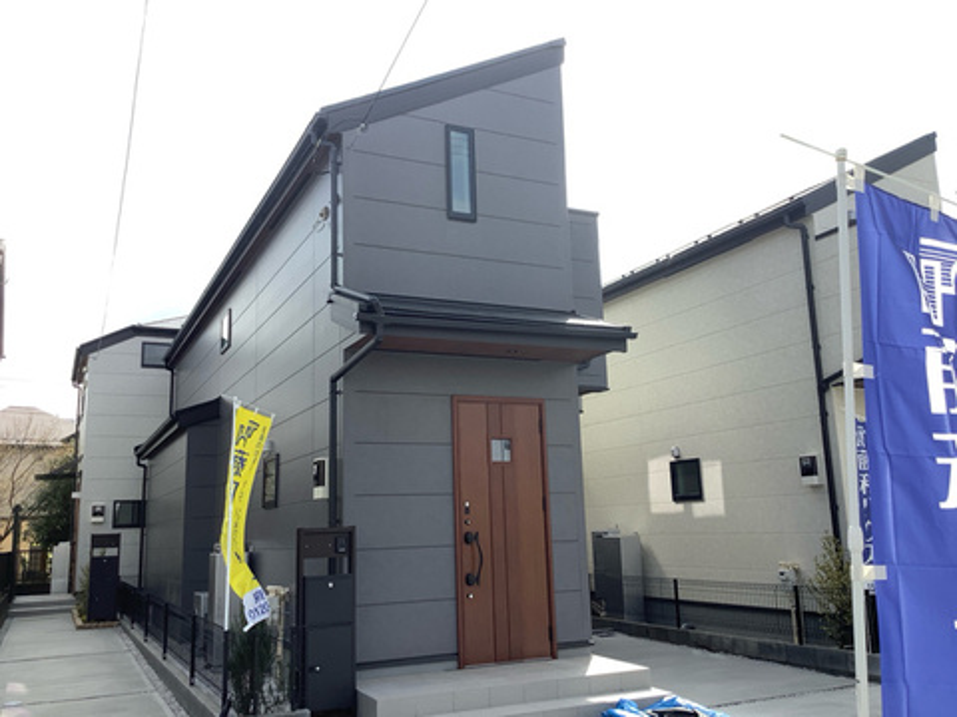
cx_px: 478
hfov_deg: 58.4
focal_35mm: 31
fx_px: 857
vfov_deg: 45.4
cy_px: 358
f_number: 2.4
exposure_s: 1/604
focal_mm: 3.3
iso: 25
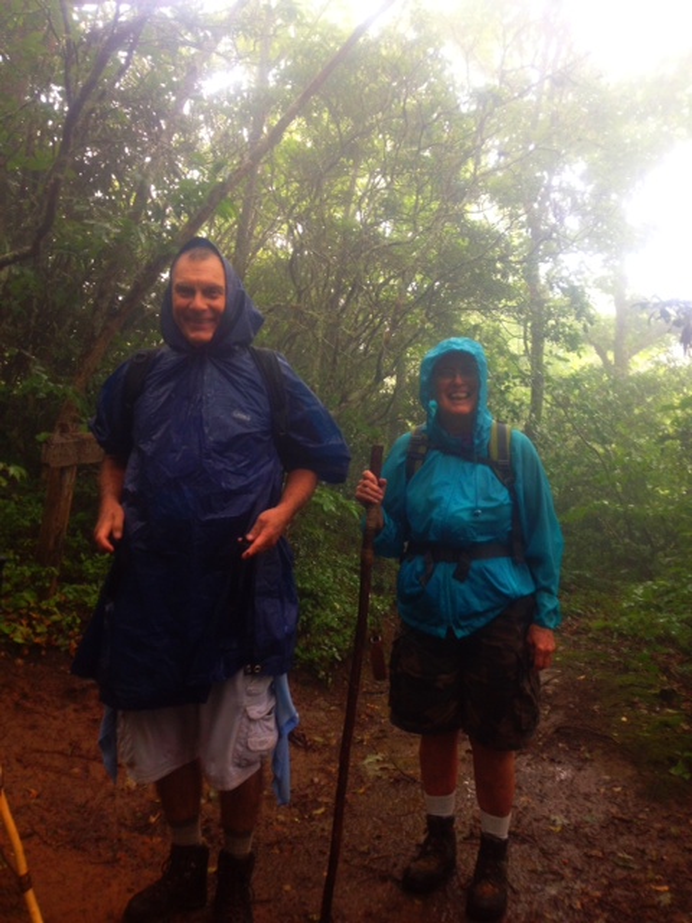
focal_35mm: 35
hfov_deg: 40.7
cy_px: 462
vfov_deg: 52.6
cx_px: 346
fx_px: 933
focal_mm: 4.28
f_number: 2.4
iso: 50
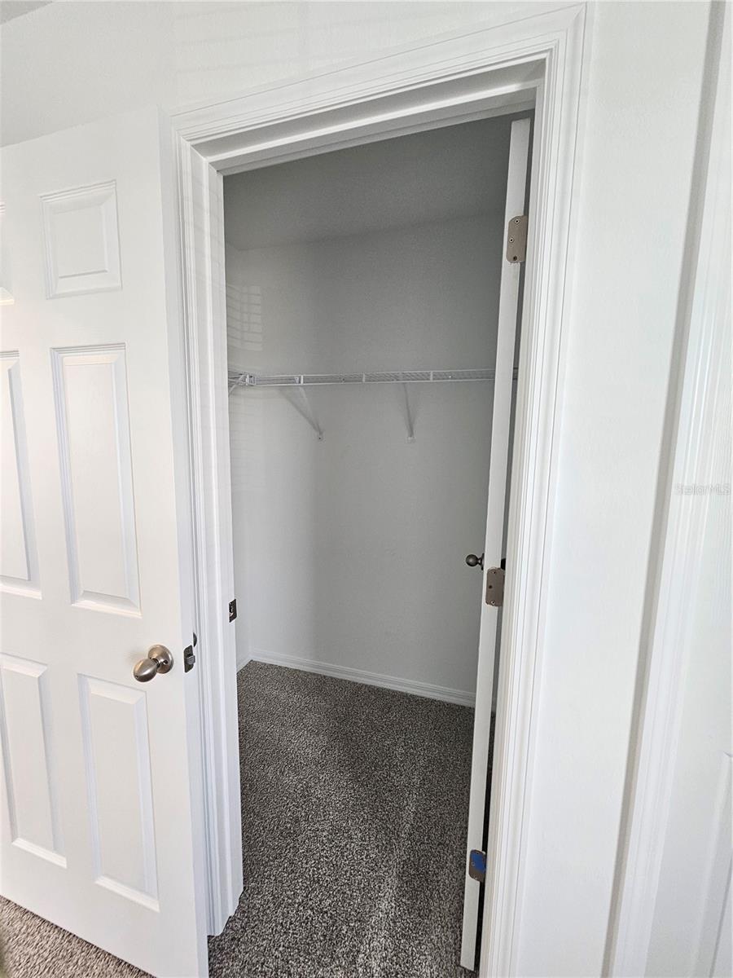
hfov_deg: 89.9
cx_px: 366
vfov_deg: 106.2
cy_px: 489
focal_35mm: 13
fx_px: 367
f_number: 2.2
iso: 125
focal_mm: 2.2
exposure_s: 1/60
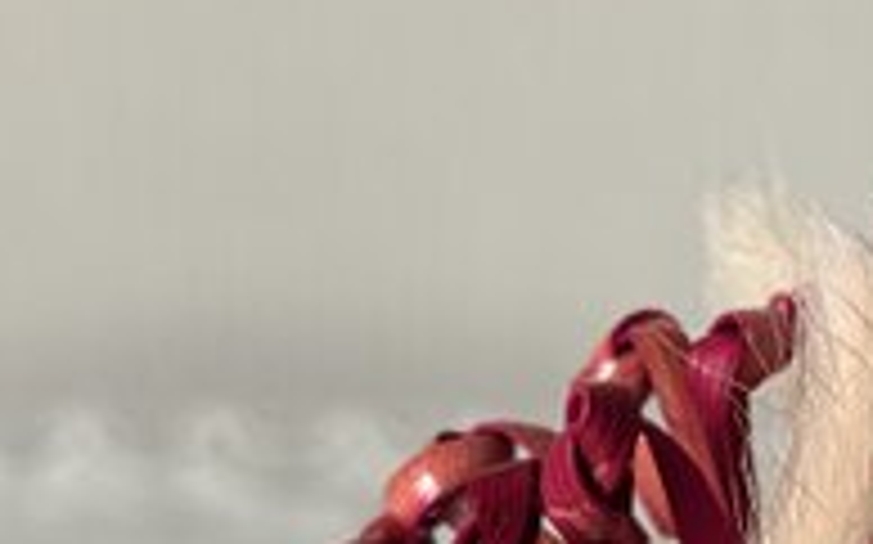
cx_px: 551
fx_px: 2877
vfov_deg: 10.5
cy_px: 733
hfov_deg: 17.2
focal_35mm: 121
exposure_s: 1/121
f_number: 1.5
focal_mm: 5.7
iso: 100
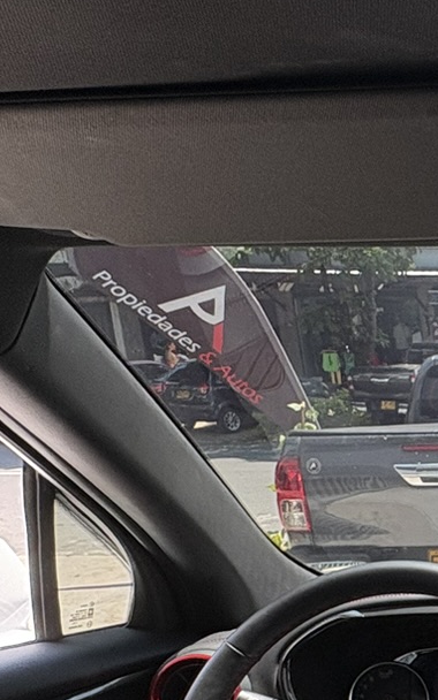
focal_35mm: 50
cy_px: 647
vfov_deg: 37.3
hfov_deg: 19.2
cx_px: 802
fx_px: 955
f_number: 2.2
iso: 40
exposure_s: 1/99
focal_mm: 2.22
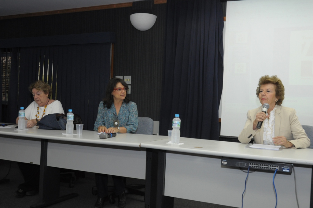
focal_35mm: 39
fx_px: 339
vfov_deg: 34.1
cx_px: 156
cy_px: 104
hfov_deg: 49.6
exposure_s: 1/60
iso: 1000
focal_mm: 26
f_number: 7.1
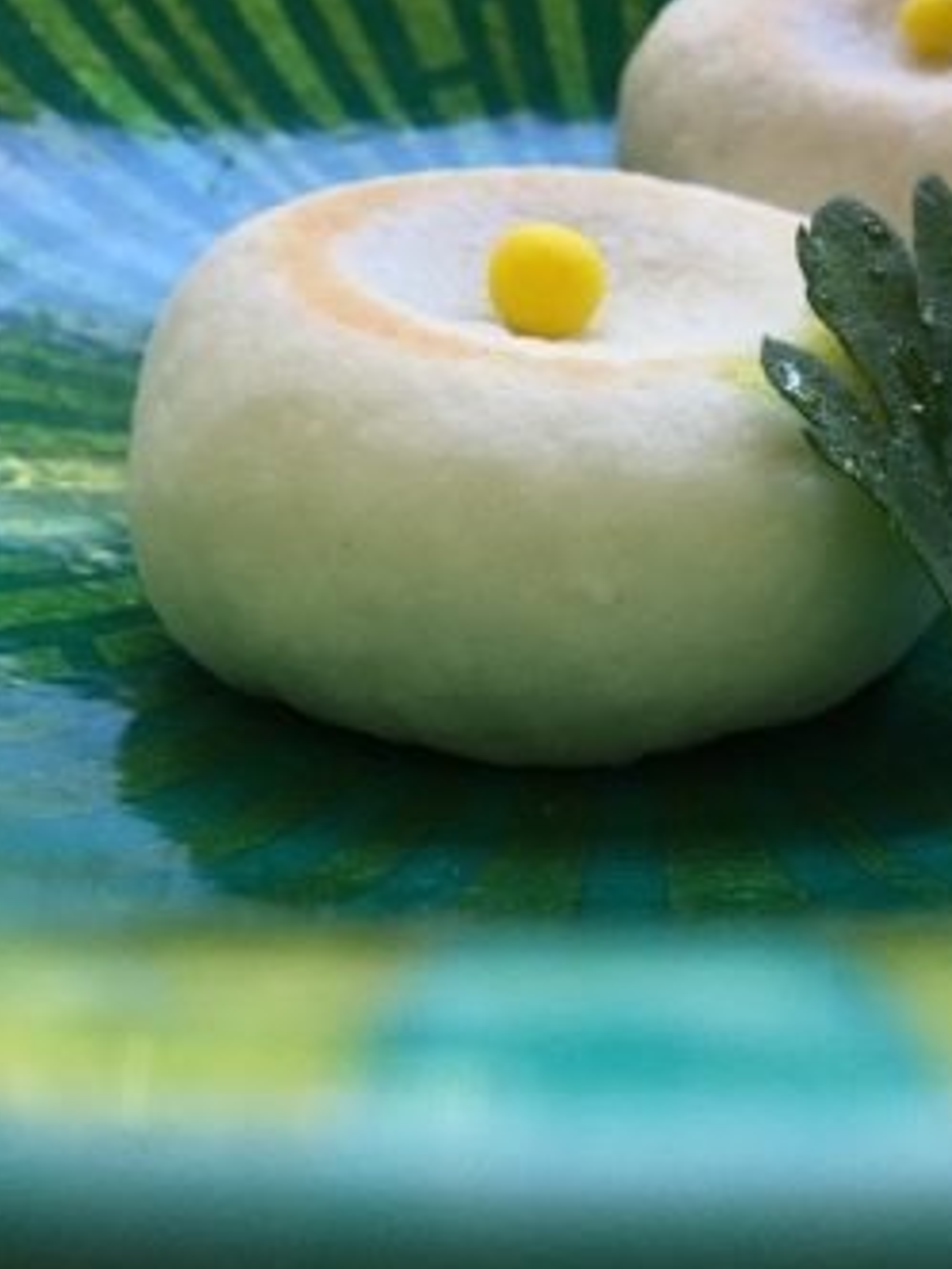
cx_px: 614
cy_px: 485
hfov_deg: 34.1
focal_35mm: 42
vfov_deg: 44.5
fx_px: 1540
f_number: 2.4
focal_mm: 3.3
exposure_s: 1/30
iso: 80
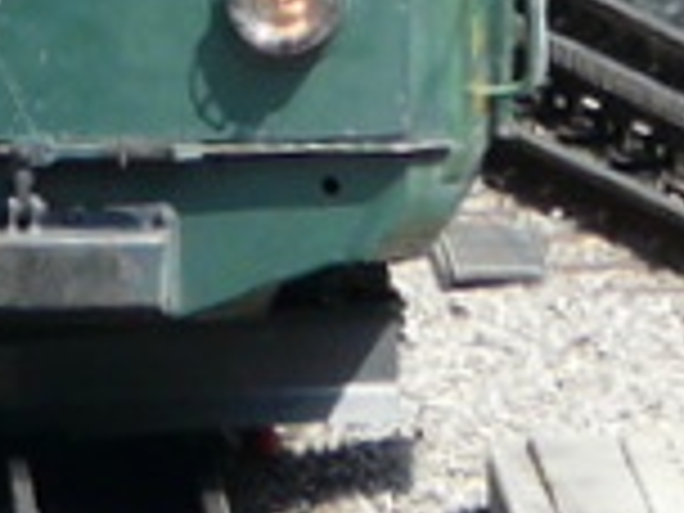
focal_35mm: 2427
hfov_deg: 0.8
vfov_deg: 0.6
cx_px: -14
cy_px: -716
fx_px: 47957
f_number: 5
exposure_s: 1/250
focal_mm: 60.7
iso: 100
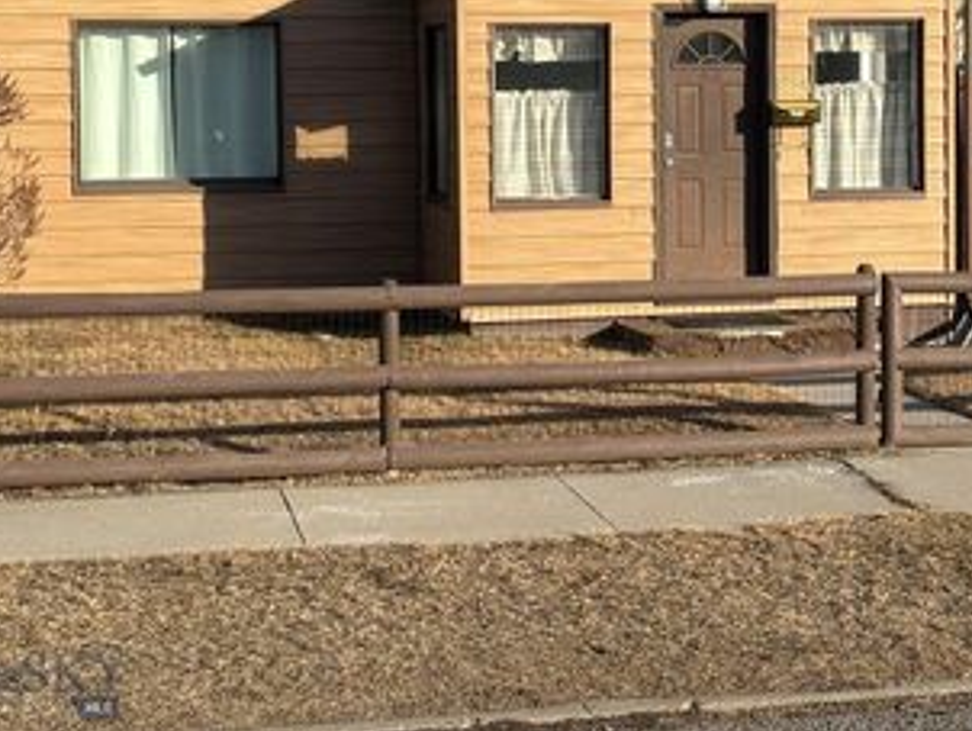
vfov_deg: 17.0
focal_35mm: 86
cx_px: 628
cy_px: 137
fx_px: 2417
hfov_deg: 22.7
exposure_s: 1/1949
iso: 40
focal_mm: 5.96
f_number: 1.6
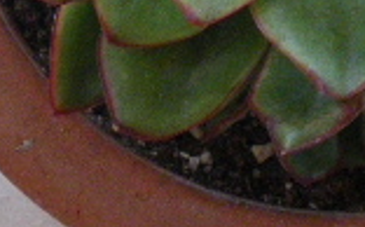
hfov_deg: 13.3
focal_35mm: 157
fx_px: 1560
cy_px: -220
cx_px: 276
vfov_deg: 8.0
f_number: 3.5
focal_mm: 6.3
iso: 500
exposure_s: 1/50
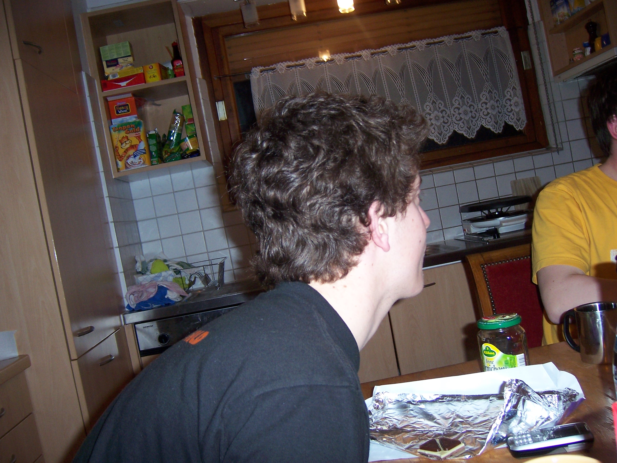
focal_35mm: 36
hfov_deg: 51.4
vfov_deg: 39.7
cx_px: 308
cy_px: 232
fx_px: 642
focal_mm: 6.2
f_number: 2.8
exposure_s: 1/60
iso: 125
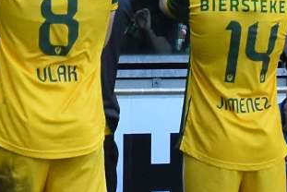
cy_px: 83
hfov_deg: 9.3
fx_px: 1771
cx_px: 135
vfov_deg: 6.2
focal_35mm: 222
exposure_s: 1/1000
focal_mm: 24
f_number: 5.6
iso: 1800
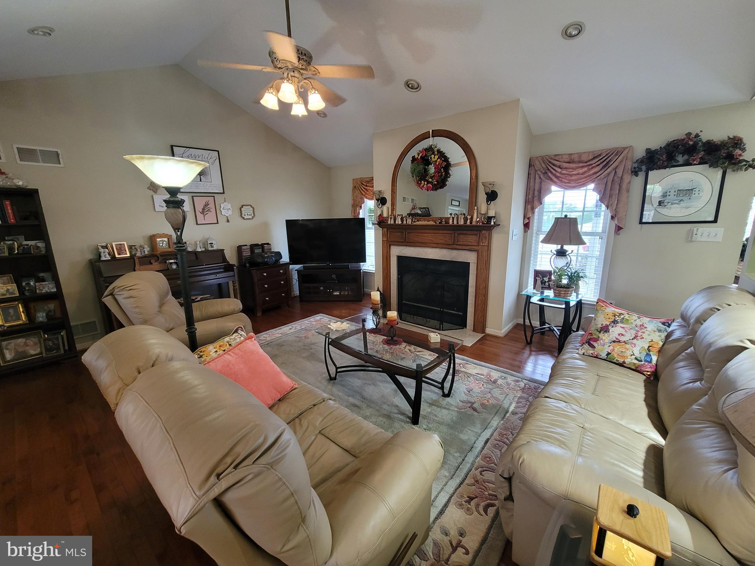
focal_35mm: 13
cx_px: 378
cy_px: 283
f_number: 2.2
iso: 320
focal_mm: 2.2
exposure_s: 1/40
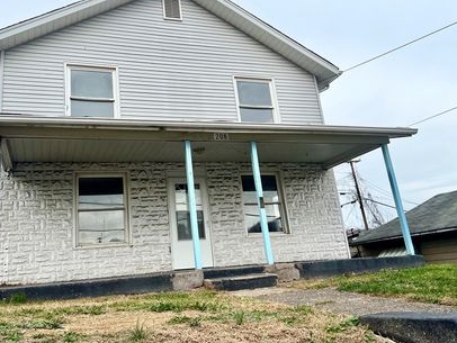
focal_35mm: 32
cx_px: 182
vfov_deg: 44.1
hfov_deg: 56.3
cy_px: 147
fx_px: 423
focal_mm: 5.7
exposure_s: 1/1468
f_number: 1.5
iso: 50
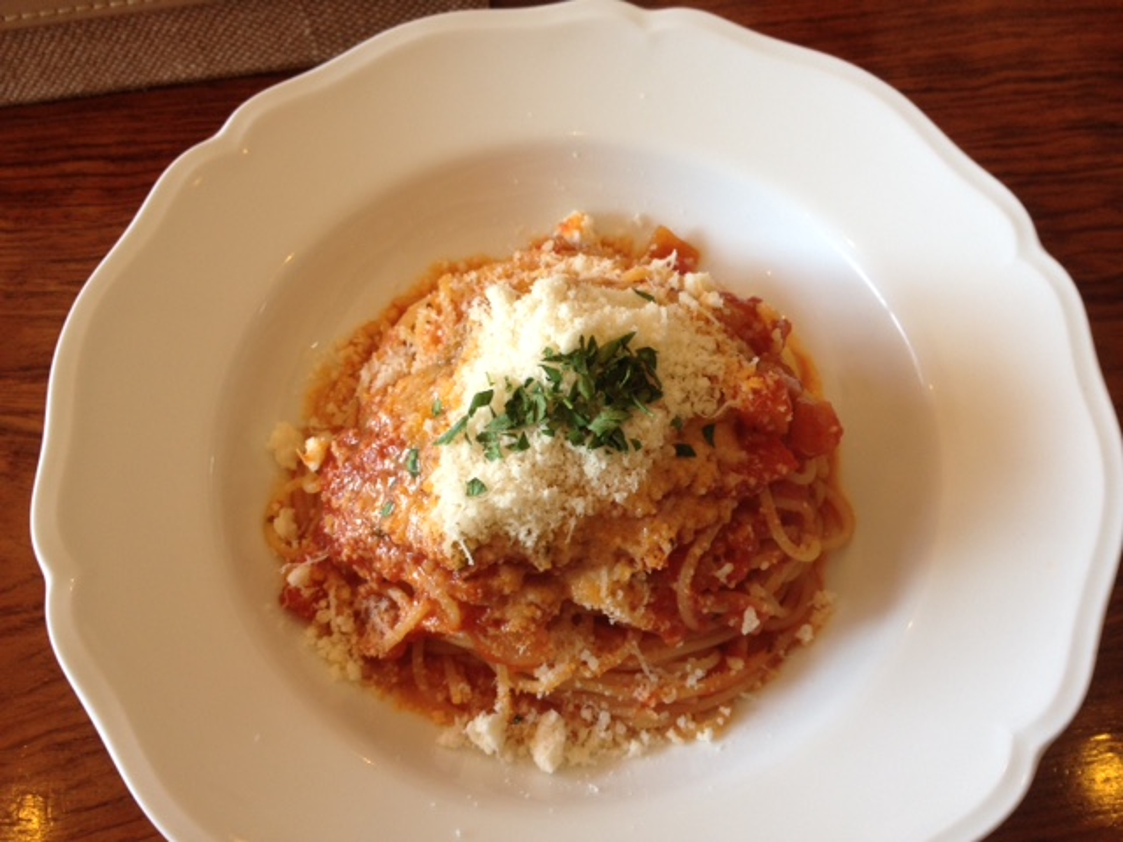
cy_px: 421
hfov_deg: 52.6
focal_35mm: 35
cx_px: 562
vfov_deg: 40.7
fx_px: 1135
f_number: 2.4
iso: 50
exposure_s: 1/40
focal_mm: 4.28
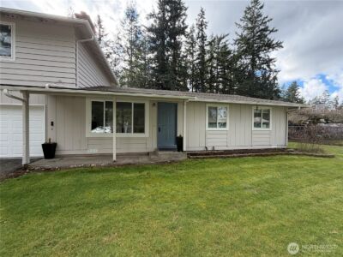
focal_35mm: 14
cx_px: 172
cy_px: 128
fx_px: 139
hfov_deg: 102.1
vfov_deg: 85.7
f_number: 2.2
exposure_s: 1/226
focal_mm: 2.22
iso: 50
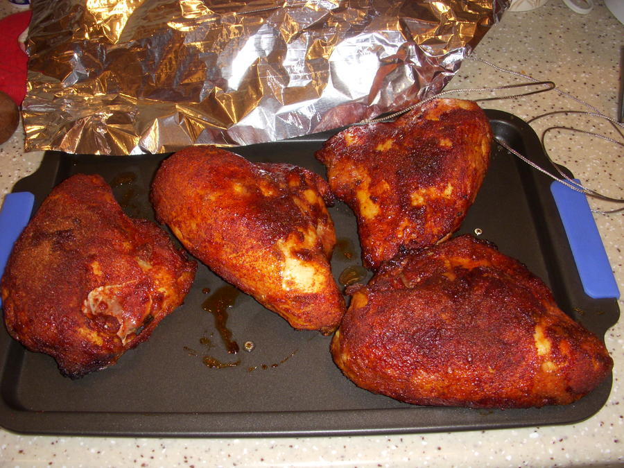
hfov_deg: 49.0
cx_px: 312
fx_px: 685
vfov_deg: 37.7
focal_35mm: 38
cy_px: 234
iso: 100
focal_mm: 6.3
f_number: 3.3
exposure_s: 1/30
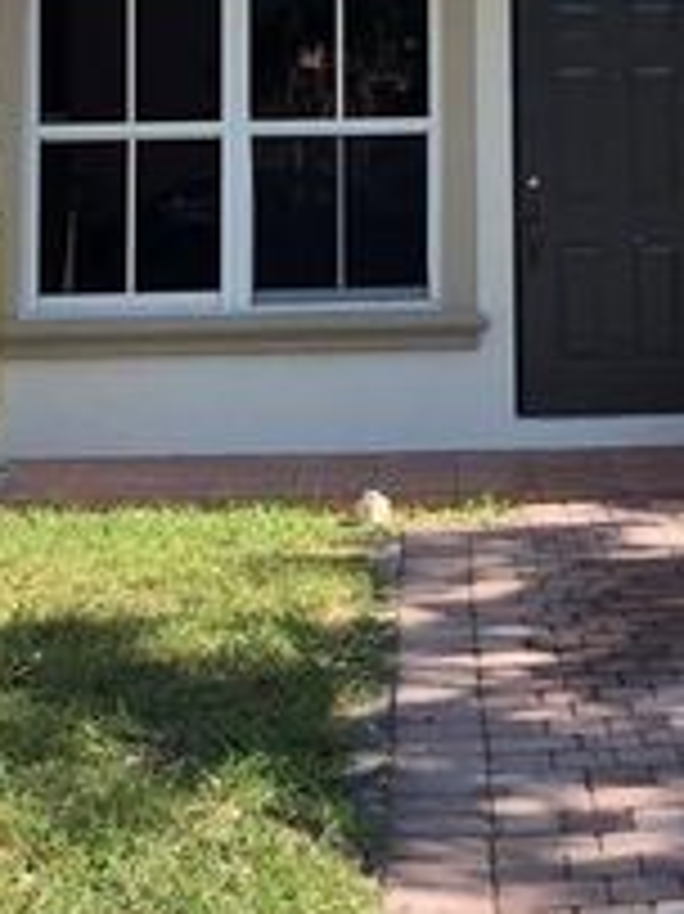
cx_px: 594
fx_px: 2426
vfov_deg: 20.5
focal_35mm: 92
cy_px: -52
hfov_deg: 15.9
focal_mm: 4
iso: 20
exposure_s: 1/461
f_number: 1.8
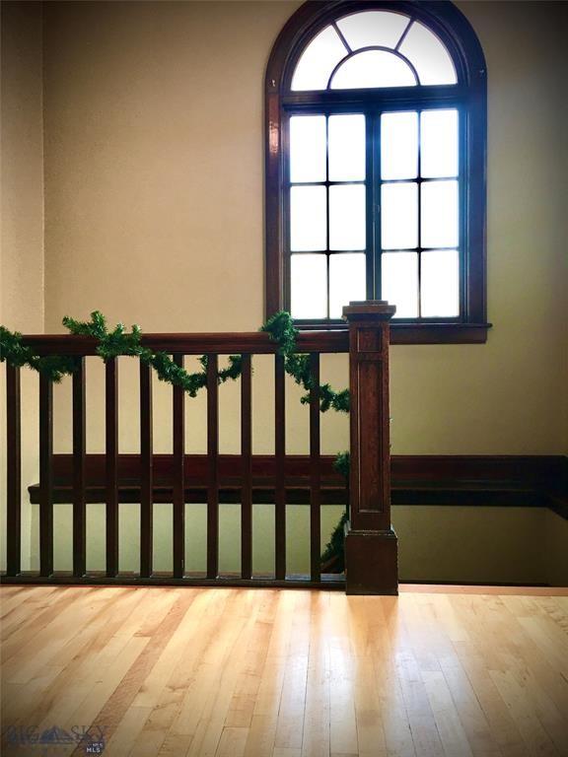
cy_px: 378
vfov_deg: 61.7
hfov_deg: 48.2
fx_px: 634
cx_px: 284
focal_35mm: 29
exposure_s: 1/15
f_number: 2.2
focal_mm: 4.15
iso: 25
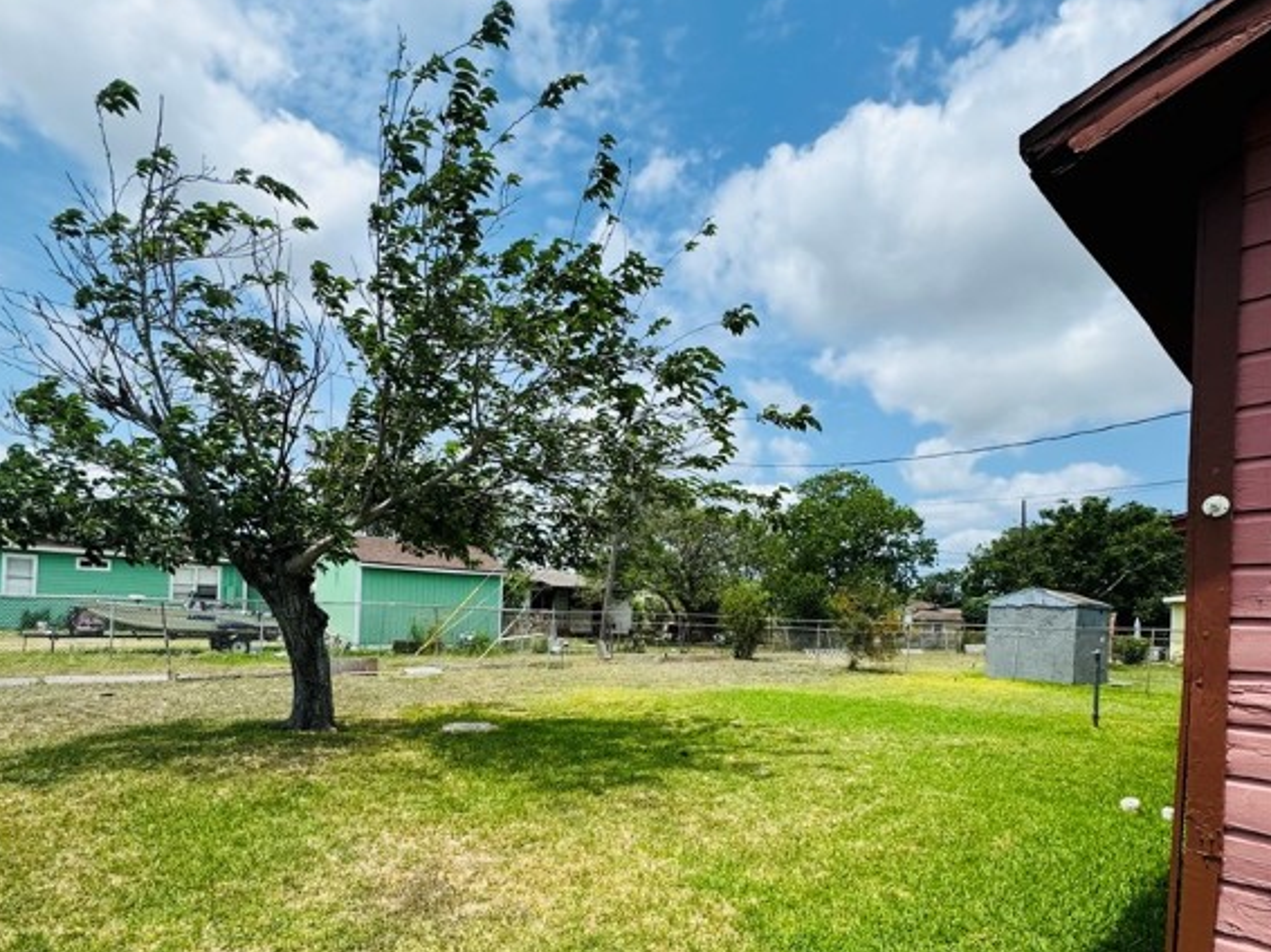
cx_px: 631
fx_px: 697
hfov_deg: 84.7
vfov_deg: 67.3
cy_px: 611
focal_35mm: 19
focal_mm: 2.22
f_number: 2.2
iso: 50
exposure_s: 1/2208
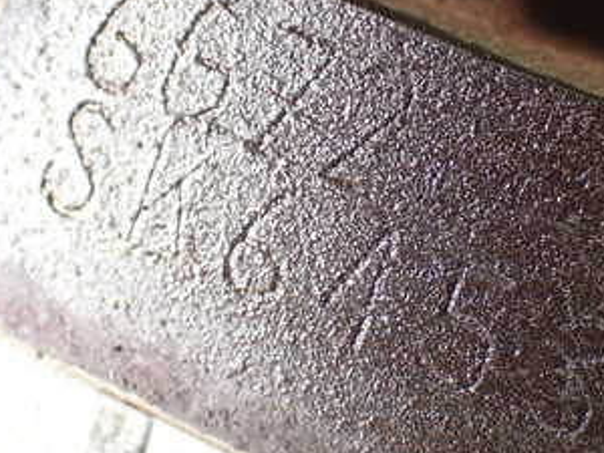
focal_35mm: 94
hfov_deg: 20.8
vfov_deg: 15.7
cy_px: 187
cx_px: 419
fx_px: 1640
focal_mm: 8.4
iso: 800
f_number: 3.1
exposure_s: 1/50
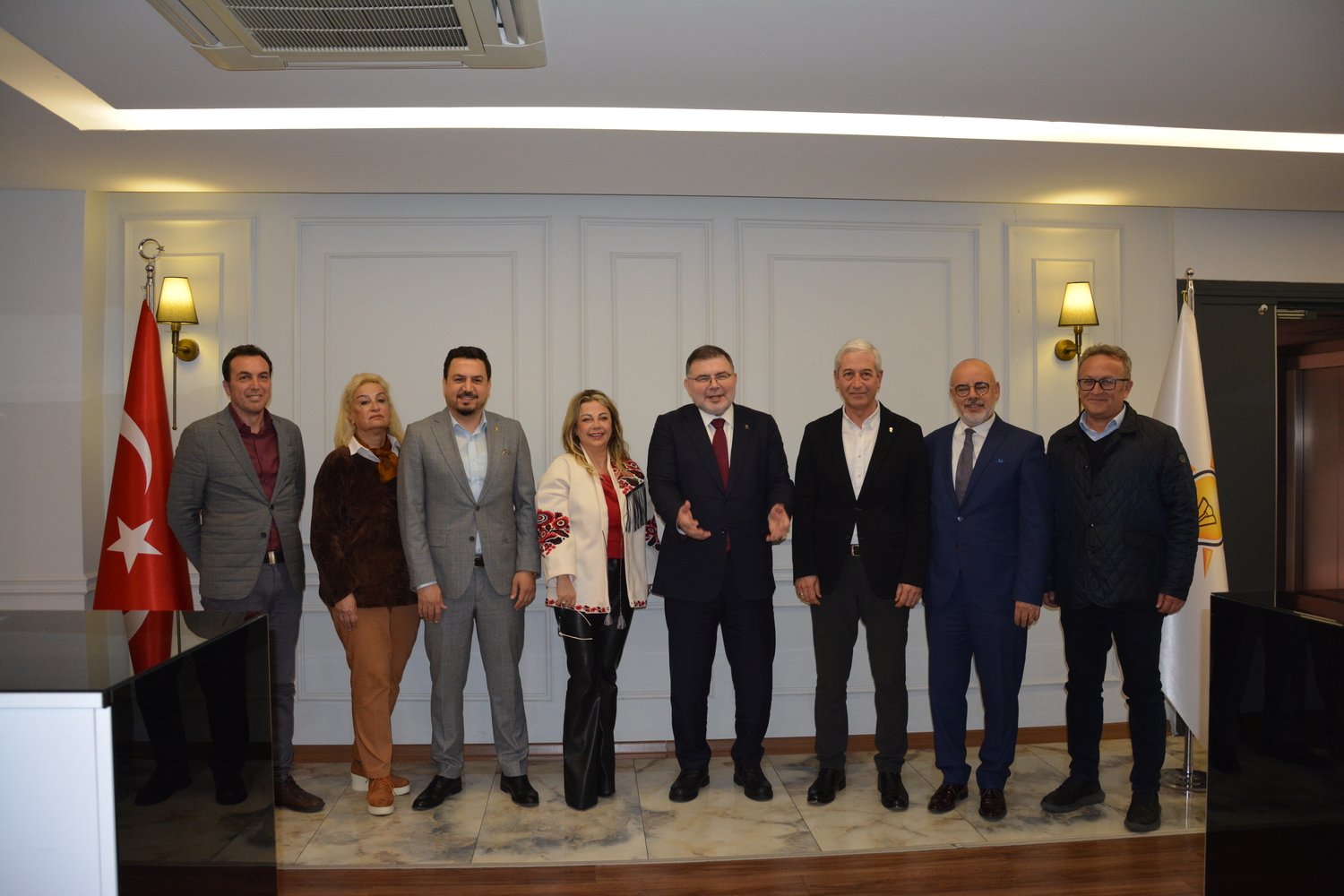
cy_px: 448
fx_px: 1008
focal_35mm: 27
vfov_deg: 47.9
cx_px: 672
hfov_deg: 67.4
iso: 1100
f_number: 3.5
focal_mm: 18
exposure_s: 1/60
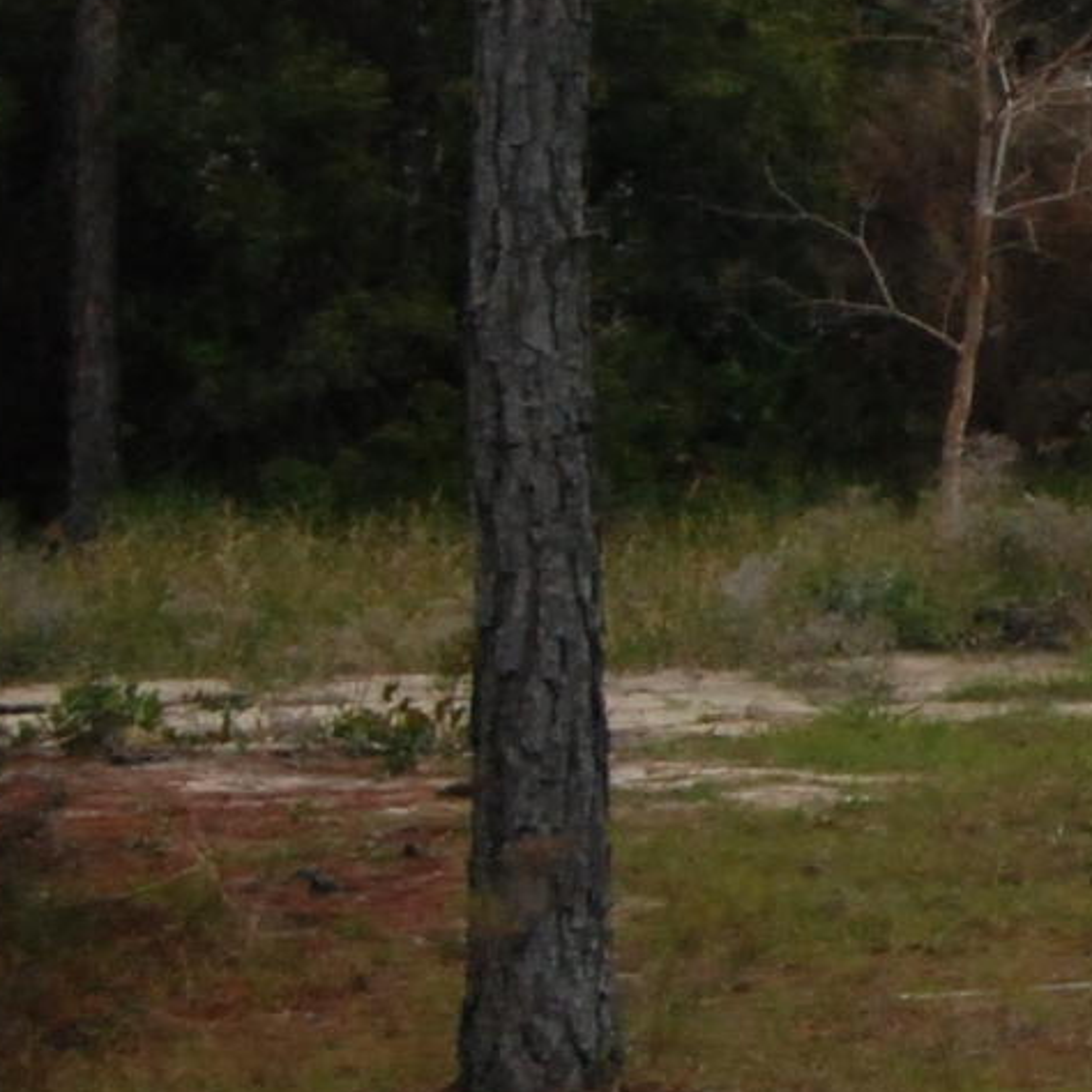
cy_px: 175
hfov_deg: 7.5
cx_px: 3016
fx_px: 7495
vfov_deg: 8.3
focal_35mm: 210
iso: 1000
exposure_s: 1/400
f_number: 10
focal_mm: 26
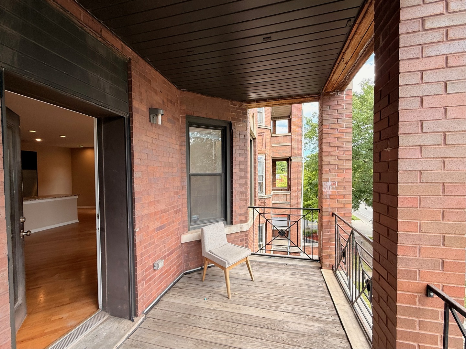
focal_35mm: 14
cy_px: 174
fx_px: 188
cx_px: 233
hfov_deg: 102.1
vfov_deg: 85.7
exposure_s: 1/178
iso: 50
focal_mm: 2.22
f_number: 2.2
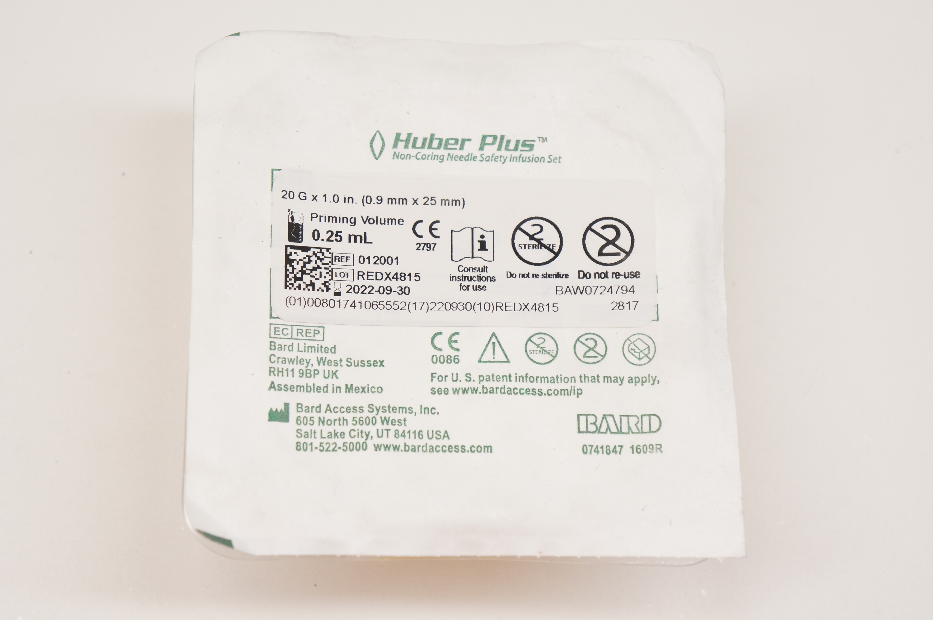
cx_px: 466
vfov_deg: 16.5
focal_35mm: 82
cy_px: 310
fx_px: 2136
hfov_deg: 24.6
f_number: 7.1
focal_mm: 55
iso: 800
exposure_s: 1/125
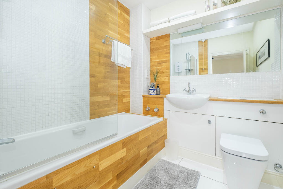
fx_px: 118
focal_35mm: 15
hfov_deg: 100.4
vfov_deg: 77.3
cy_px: 94
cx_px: 142
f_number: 5.6
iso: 160
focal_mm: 10
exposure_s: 1/10
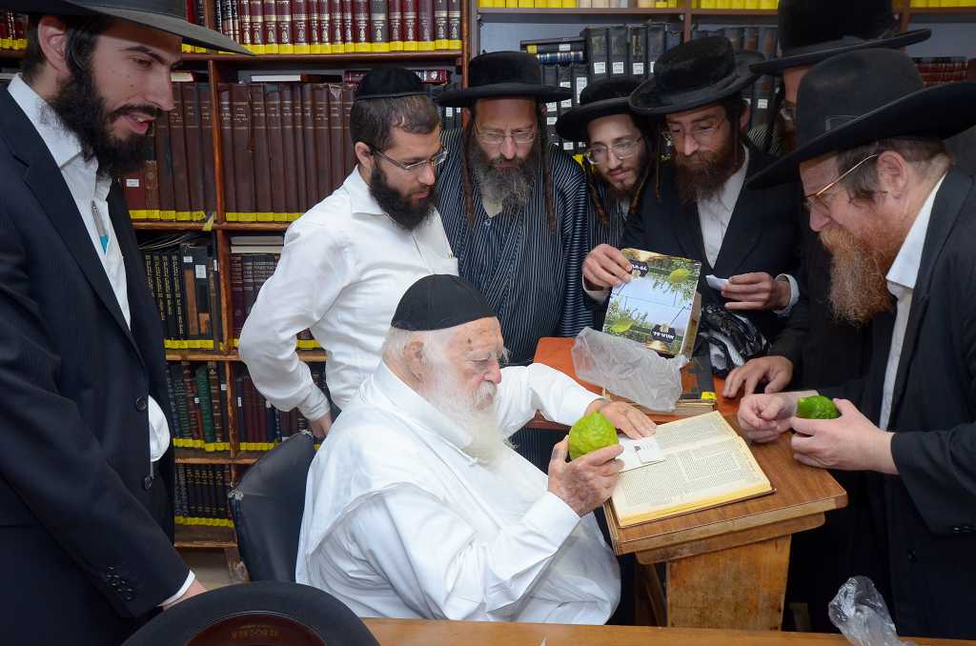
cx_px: 488
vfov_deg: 36.7
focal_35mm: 36
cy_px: 323
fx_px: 974
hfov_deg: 53.2
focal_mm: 24
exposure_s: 1/125
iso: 800
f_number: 9
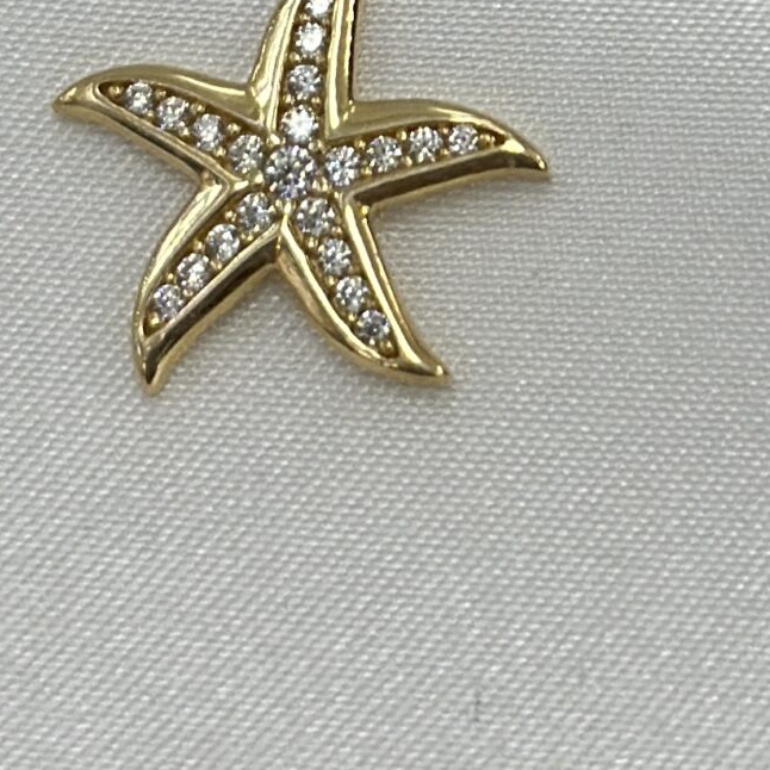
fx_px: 4228
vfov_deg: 10.0
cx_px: 397
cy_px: -474
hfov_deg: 10.4
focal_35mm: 168
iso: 80
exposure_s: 1/511
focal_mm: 6.86
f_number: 1.78
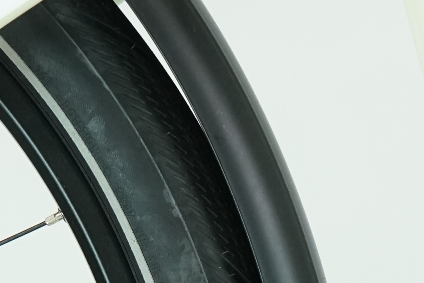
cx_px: 210
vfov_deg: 7.2
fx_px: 2202
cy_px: 425
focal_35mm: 187
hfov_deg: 11.0
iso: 1600
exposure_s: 1/200
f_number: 5.6
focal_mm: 41
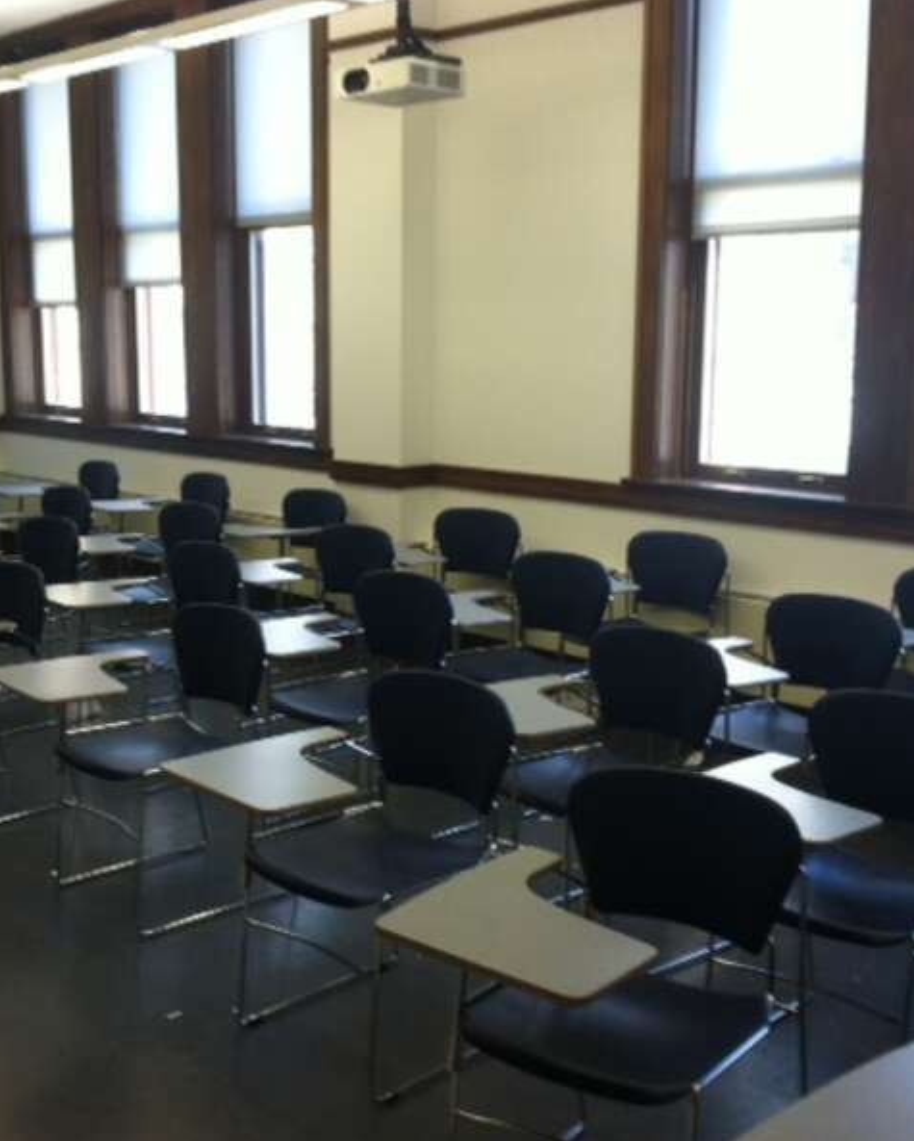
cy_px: 570
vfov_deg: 40.3
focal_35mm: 46
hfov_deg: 32.7
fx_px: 1554
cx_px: 383
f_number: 2.8
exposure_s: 1/15
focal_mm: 3.85
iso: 80
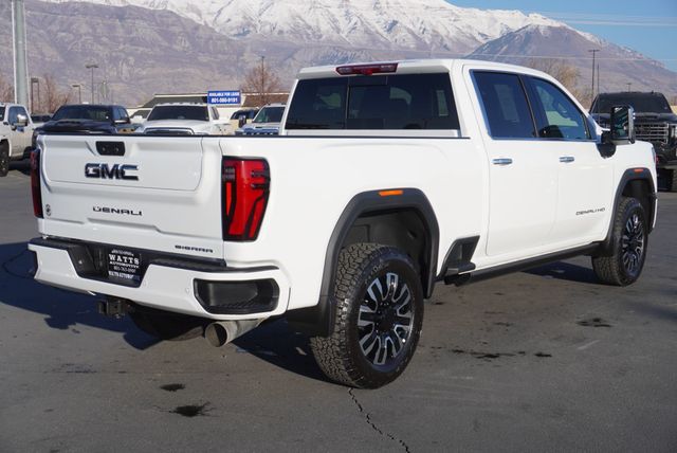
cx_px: 338
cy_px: 226
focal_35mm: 45
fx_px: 847
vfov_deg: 29.9
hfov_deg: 43.6
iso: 100
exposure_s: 1/400
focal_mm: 30
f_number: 7.1
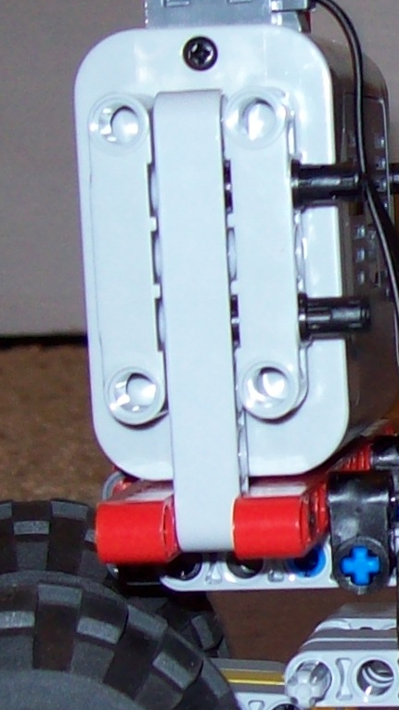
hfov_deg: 7.8
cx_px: 875
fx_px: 2748
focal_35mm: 146
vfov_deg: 14.7
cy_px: 446
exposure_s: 1/64
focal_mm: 6
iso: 80
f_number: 2.7
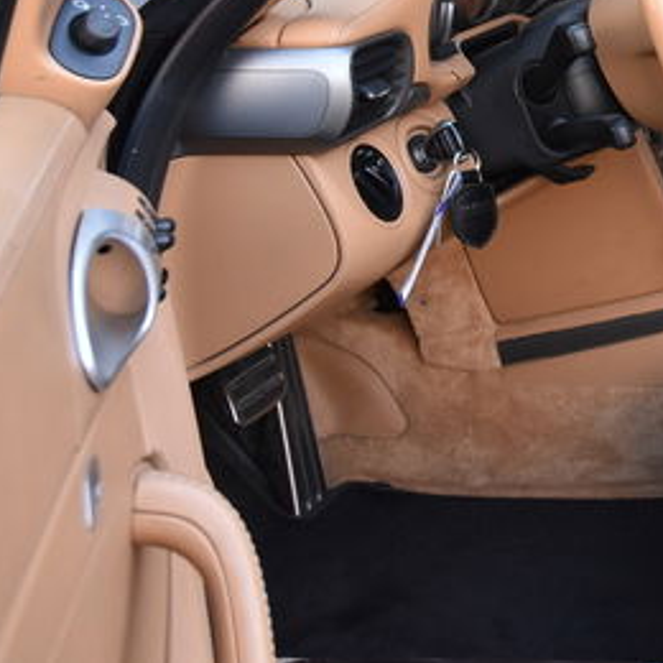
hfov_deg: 18.7
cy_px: 47
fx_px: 1799
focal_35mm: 83
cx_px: 961
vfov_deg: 20.4
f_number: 6.3
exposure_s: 1/160
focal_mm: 22
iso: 800
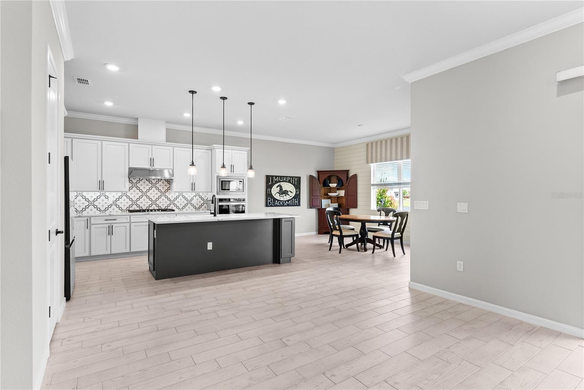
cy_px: 195
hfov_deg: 90.0
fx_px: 292
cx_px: 292
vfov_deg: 67.4
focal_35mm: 18
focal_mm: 18
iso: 400
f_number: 8
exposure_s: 1/8
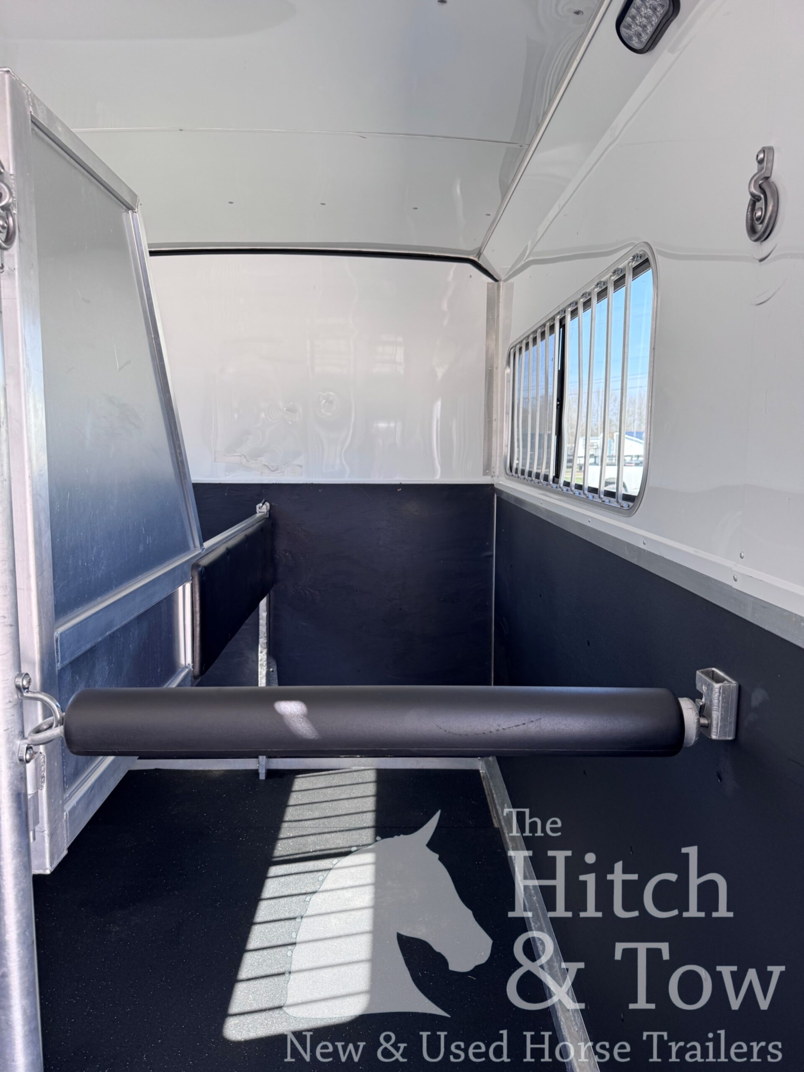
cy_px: 536
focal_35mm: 24
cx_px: 402
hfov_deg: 56.8
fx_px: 743
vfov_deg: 71.6
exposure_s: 1/121
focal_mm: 6.76
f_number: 1.78
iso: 100
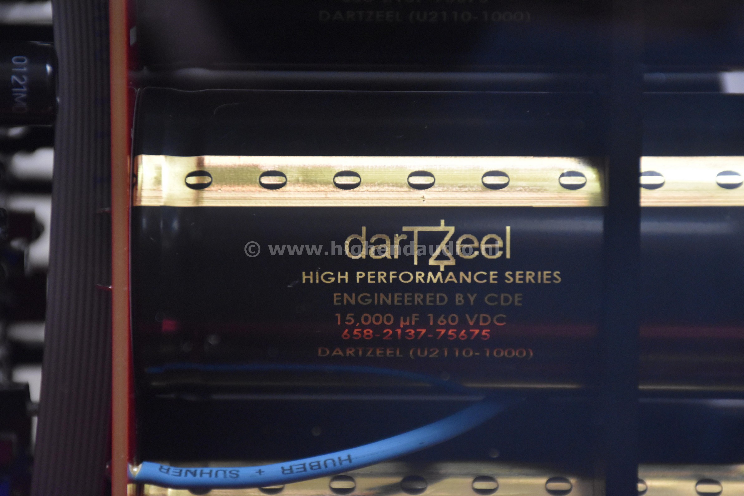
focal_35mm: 210
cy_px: 248
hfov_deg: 9.8
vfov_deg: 6.5
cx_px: 372
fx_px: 4340
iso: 3200
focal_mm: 140
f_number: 5.6
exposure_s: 1/30
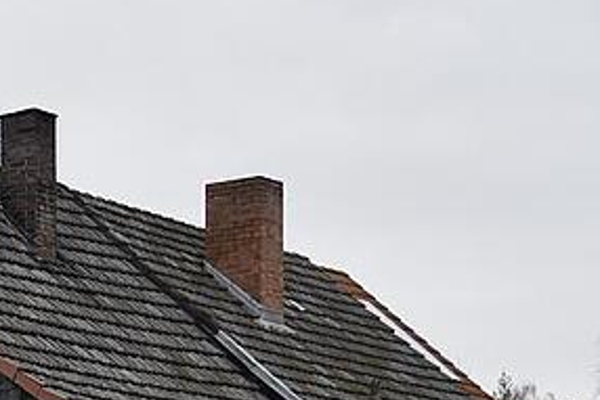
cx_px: -500
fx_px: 2201
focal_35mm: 132
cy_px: 542
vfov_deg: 10.2
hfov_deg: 13.8
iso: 640
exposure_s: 1/1000
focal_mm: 35
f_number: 4
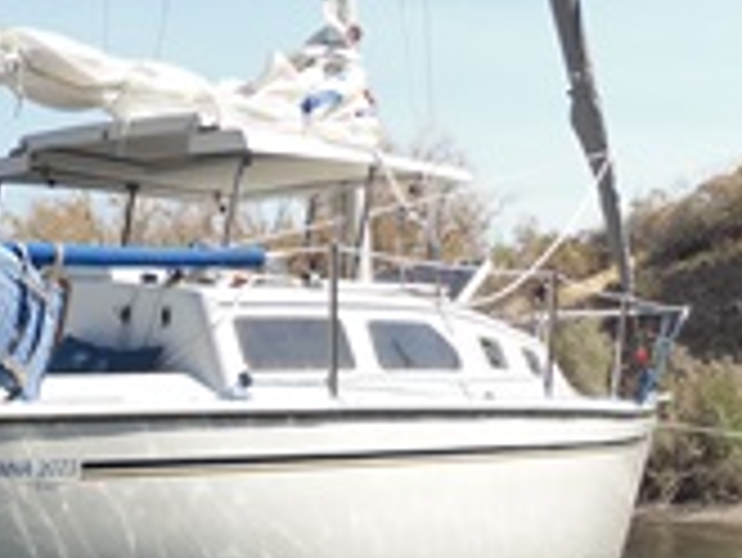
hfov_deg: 19.1
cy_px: 450
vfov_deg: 14.9
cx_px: -36
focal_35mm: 99
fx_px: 2124
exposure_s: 1/145
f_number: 8.1
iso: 80
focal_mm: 6
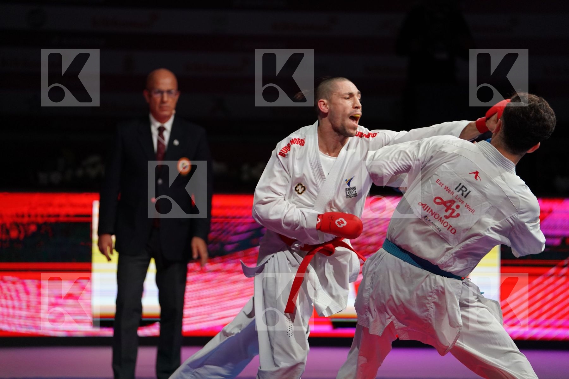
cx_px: 284
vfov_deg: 8.3
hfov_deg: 12.5
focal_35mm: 165
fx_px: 2608
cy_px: 190
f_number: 2.8
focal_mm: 165
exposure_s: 1/1000
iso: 2500
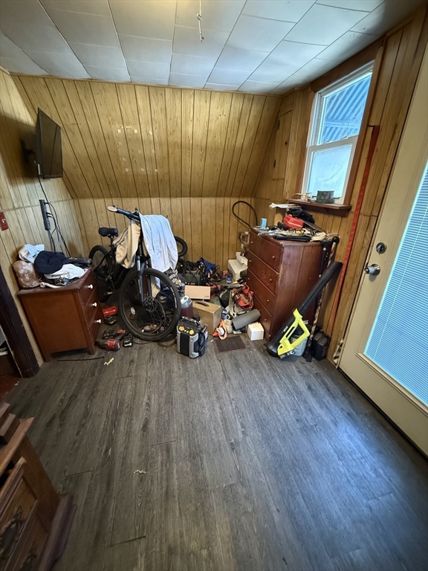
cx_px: 214
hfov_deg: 85.7
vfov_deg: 102.1
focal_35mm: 14
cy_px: 286
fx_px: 231
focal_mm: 2.22
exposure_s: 1/40
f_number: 2.2
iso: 1600
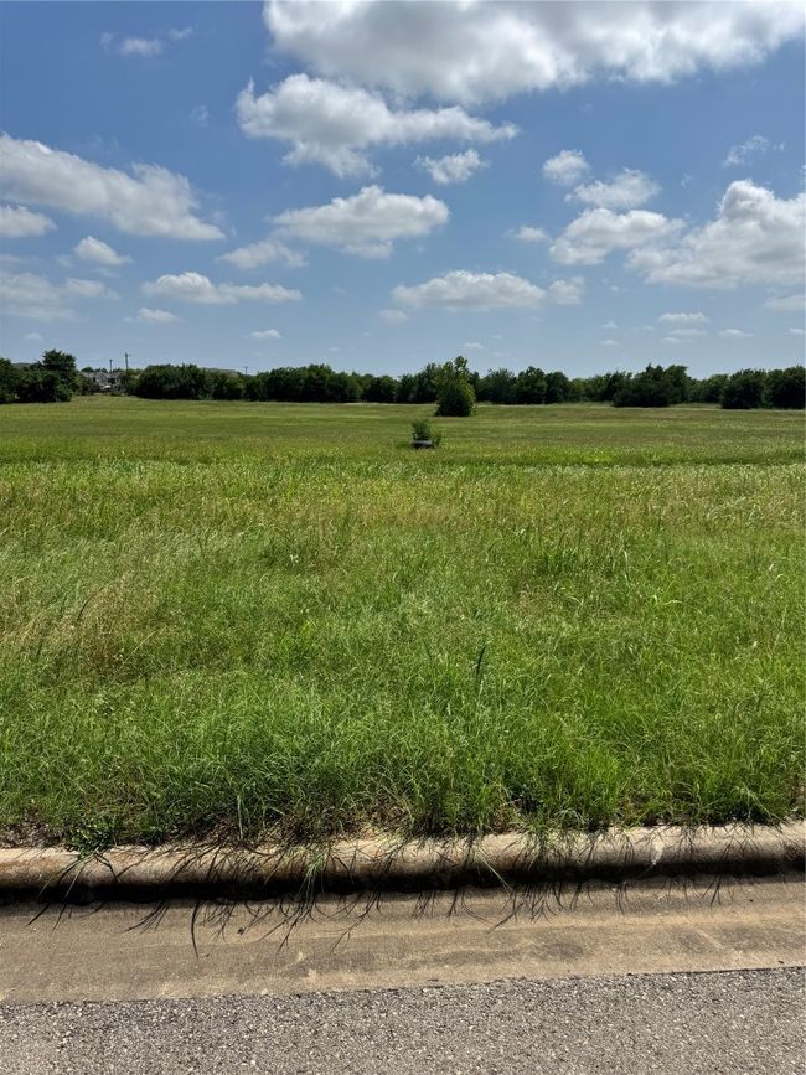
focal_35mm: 24
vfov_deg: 71.6
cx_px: 403
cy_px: 538
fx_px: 745
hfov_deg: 56.8
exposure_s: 1/9009
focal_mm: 6.76
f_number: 1.78
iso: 80
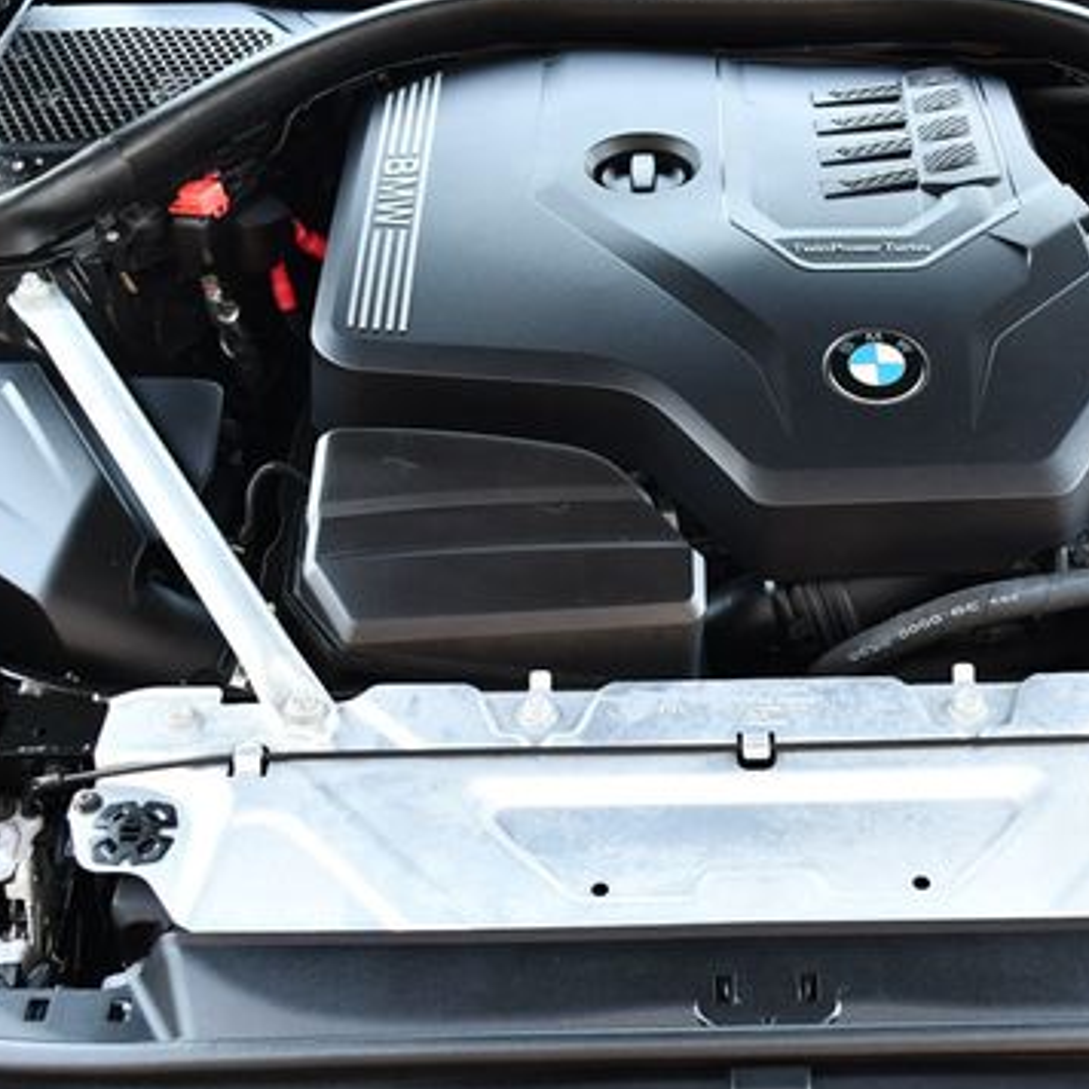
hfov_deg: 30.8
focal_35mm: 55
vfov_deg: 31.1
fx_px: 1958
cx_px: 756
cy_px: 486
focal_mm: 18
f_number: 3.5
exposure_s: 1/160
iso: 800
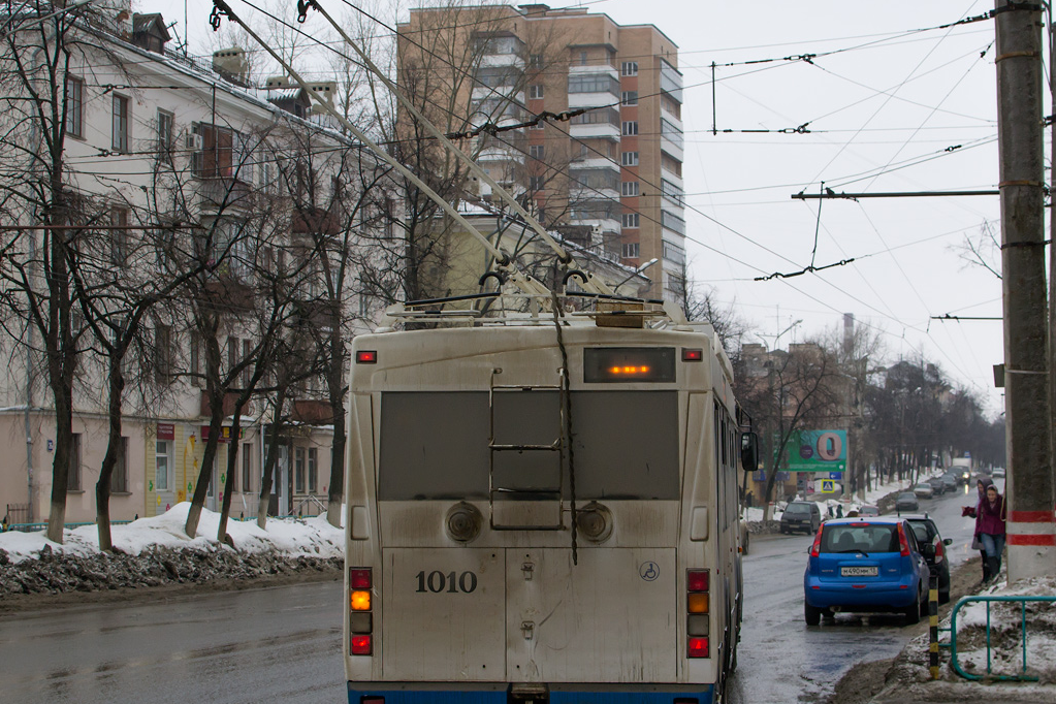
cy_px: 367
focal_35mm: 62
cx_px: 511
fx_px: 1806
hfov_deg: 32.6
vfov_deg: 22.1
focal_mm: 35
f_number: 5.6
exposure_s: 1/800
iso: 400
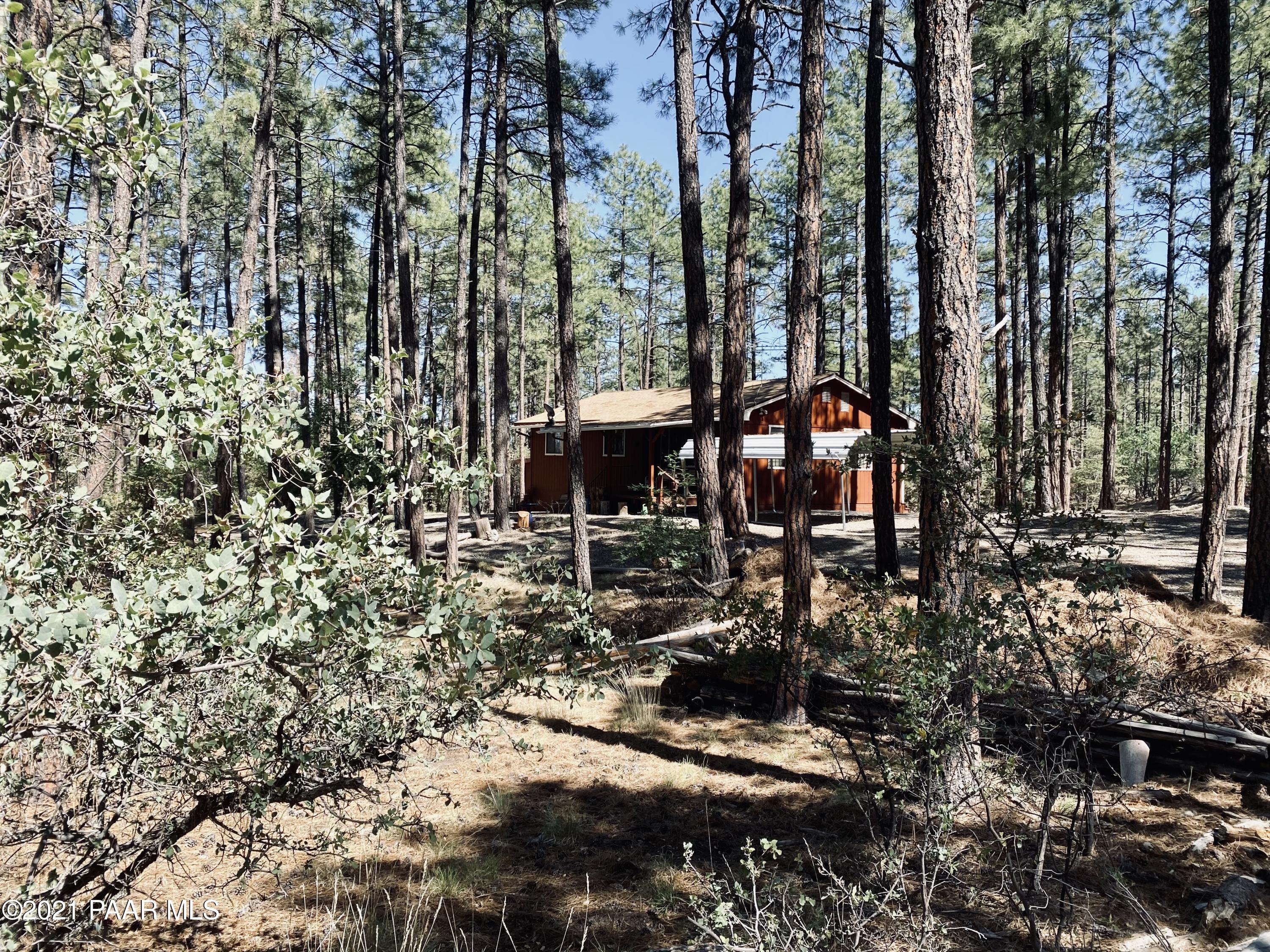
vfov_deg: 53.1
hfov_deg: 67.3
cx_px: 635
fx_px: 954
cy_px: 476
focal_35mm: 26
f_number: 1.8
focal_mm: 4.25
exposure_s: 1/942
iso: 32
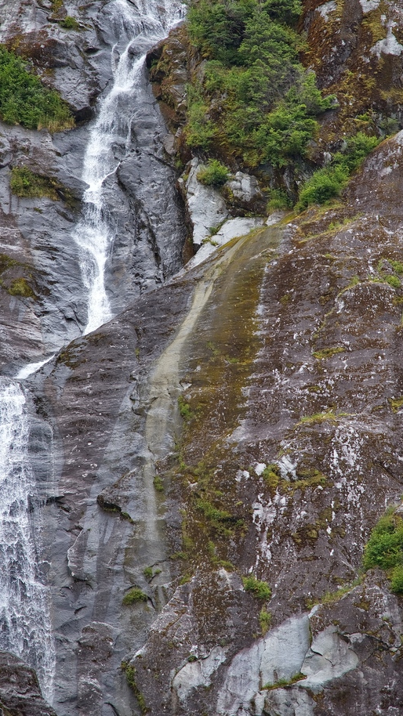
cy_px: 295
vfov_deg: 12.2
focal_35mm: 176
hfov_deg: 6.9
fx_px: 3344
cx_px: 206
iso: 160
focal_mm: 120
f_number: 4
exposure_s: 1/250
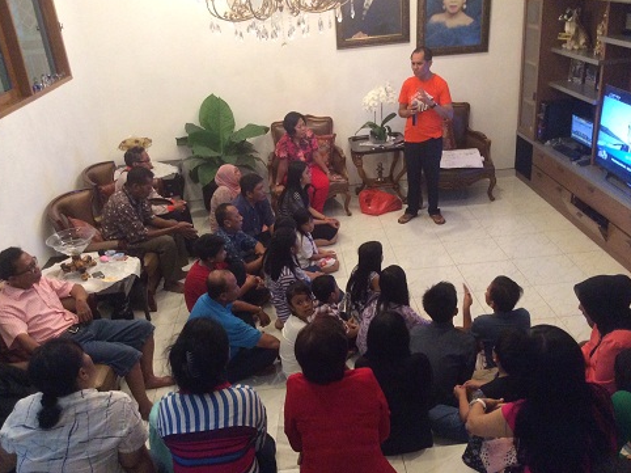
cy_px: 236
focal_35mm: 33
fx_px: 601
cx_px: 309
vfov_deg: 42.9
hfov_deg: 55.4
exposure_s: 1/25
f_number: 2.4
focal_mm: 3.3
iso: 250
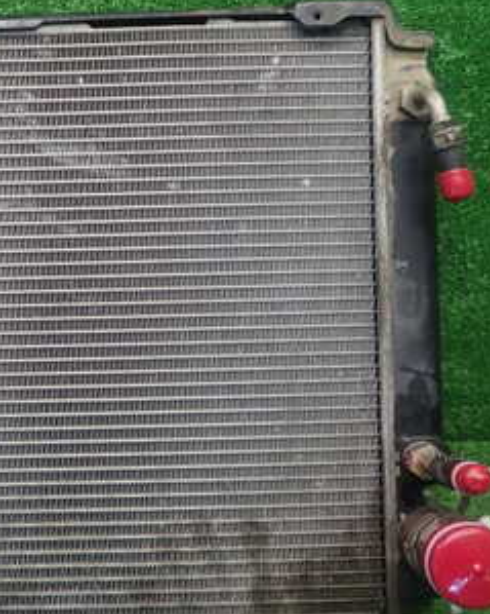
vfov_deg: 38.1
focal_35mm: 49
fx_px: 889
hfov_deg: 29.3
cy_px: 304
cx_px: 33
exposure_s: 1/60
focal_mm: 4.5
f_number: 2
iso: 200
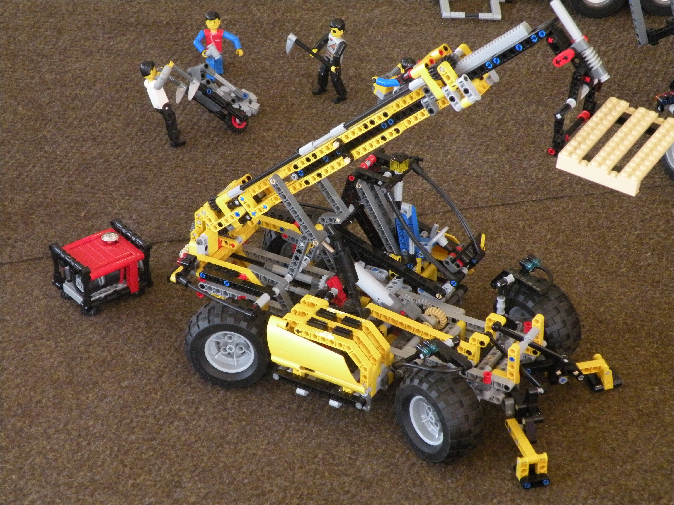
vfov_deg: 12.5
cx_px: 337
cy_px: 252
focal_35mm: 119
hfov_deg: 16.6
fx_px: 2317
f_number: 4.5
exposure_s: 1/31.4
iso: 400
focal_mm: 21
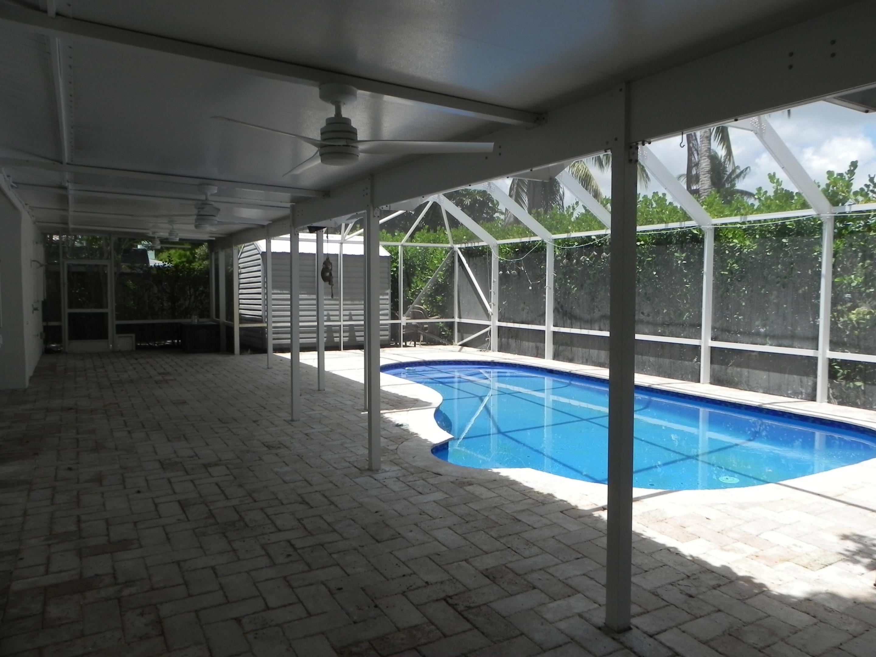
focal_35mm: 26
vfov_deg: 53.1
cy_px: 328
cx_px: 438
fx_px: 658
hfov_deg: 67.3
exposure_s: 1/322
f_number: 6.3
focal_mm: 4.6
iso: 160
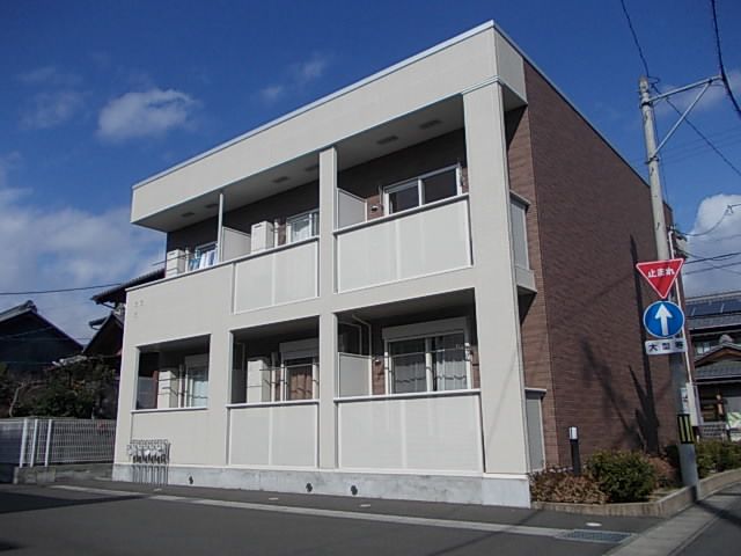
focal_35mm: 28
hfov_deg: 63.4
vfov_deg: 49.7
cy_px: 278
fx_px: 599
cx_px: 370
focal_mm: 4
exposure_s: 1/800
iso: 80
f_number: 5.4
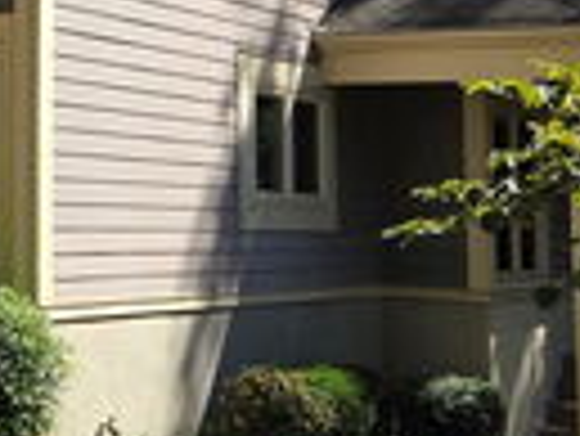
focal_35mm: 91
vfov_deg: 16.0
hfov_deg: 19.4
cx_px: -229
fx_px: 1526
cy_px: 36
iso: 25
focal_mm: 5.4
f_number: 1.8
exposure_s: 1/1058
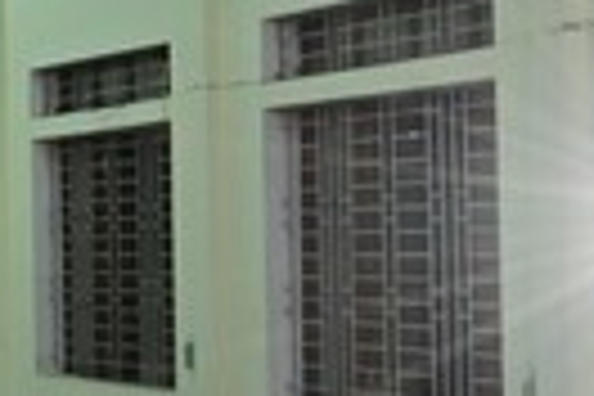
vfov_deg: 9.3
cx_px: -828
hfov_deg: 11.5
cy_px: 180
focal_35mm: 148
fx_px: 2442
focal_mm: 30
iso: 2000
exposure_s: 1/125
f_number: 5.6
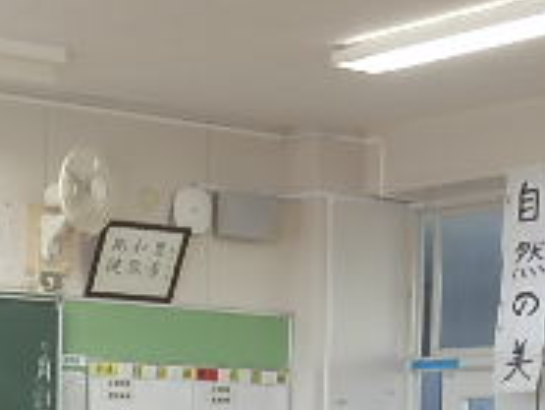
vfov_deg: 12.3
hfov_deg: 17.1
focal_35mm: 114
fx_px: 1796
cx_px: 112
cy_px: 628
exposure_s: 1/30
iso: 125
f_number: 3.7
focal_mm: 5.9
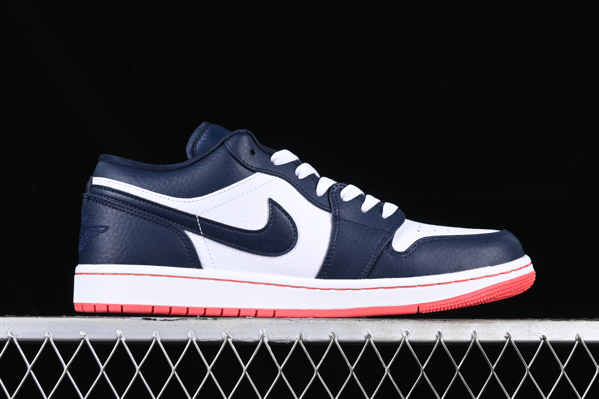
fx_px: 1248
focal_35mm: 75
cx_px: 300
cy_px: 200
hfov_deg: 27.0
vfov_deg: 18.2
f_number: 7.1
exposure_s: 1/60
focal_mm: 50
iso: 160
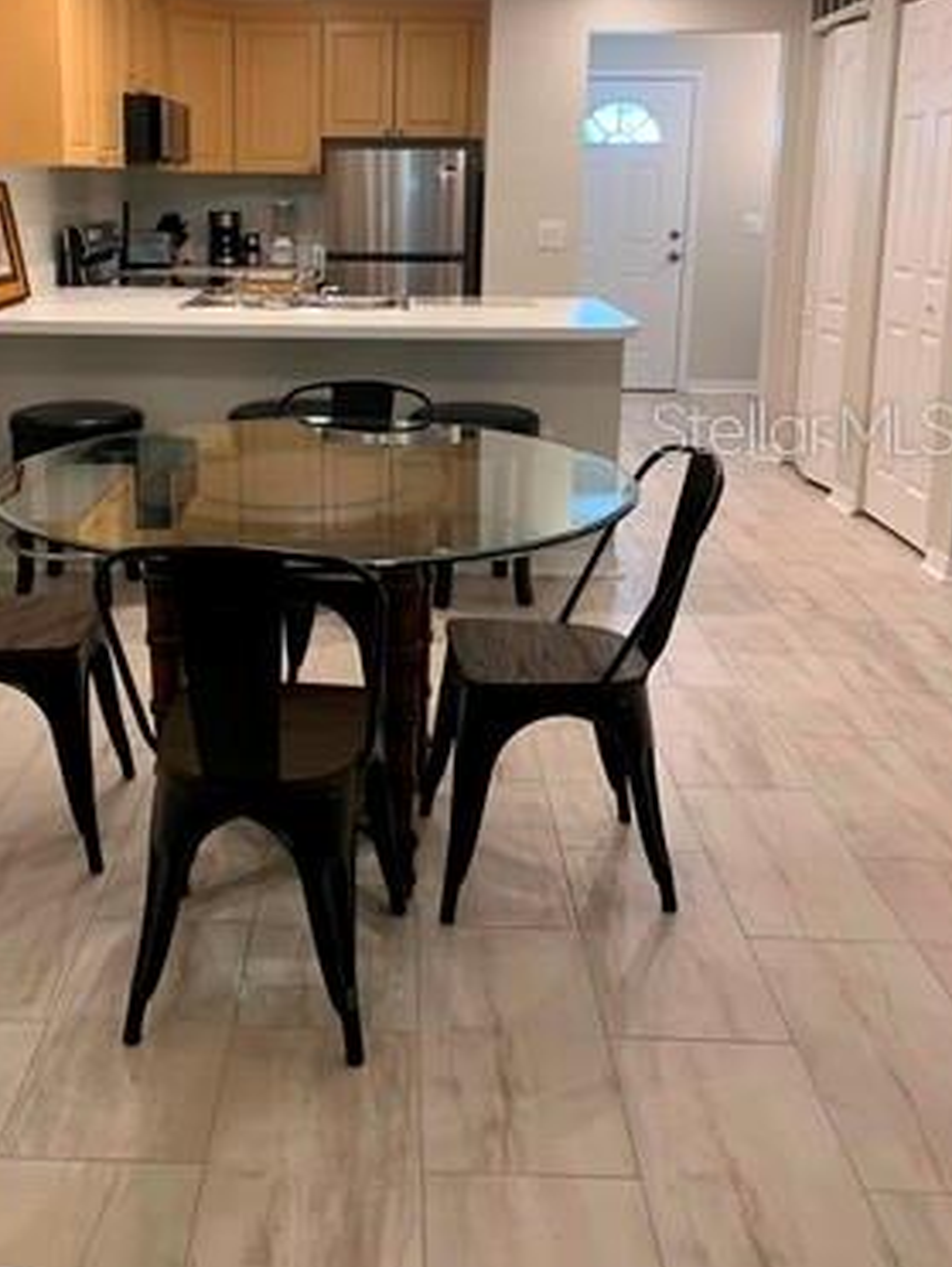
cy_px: 427
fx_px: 1281
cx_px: 333
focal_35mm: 35
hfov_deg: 40.4
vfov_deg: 51.6
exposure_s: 1/60
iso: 100
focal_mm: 4.25
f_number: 1.8
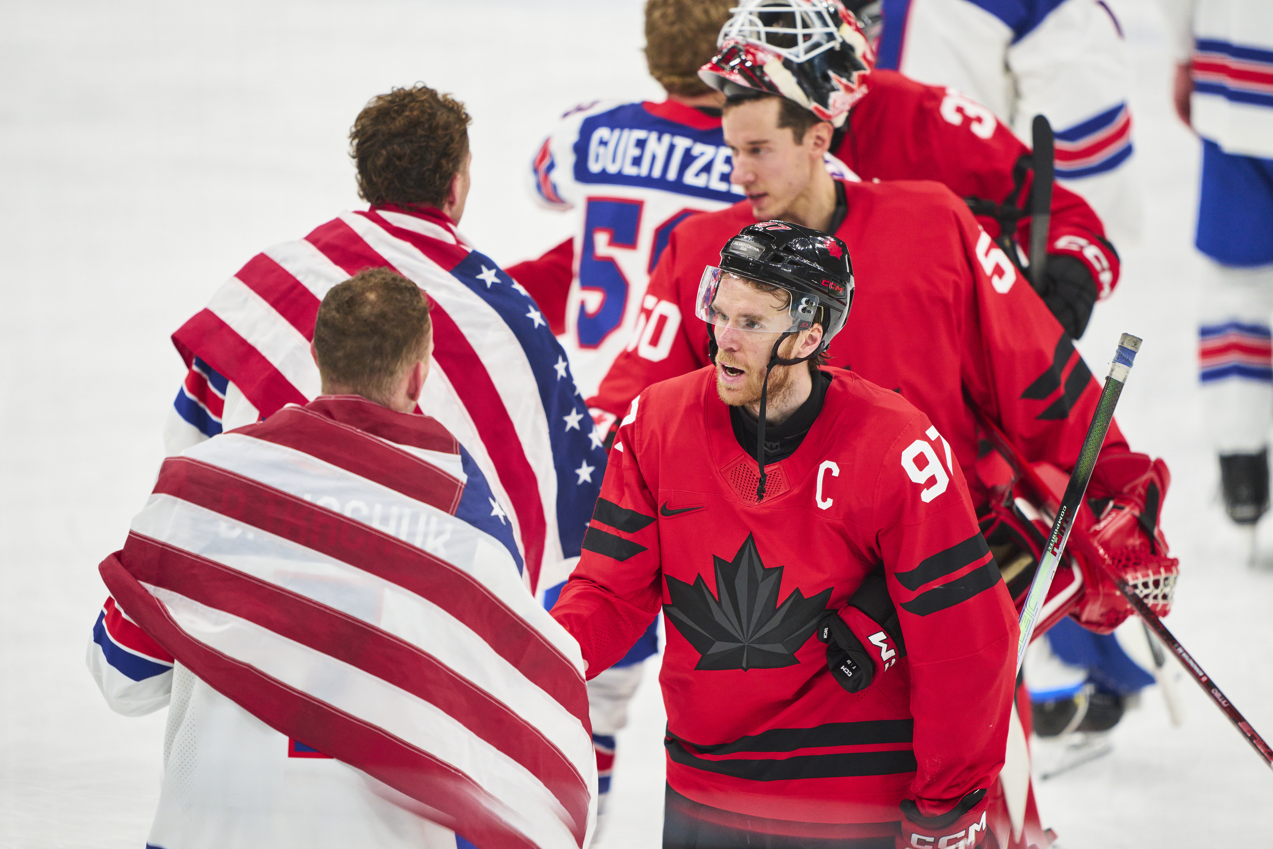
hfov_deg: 5.1
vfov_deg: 3.4
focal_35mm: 401
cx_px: 637
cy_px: 425
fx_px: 14179
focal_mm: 400
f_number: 2.8
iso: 2000
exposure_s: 1/2500
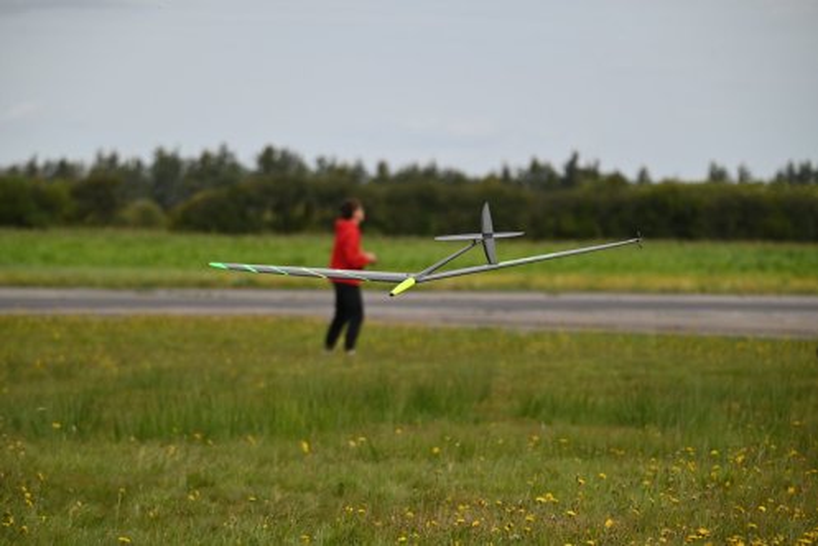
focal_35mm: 185
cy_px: 273
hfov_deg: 11.1
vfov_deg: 7.4
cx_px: 409
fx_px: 4206
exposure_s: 1/4000
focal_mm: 185
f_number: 5.3
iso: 640
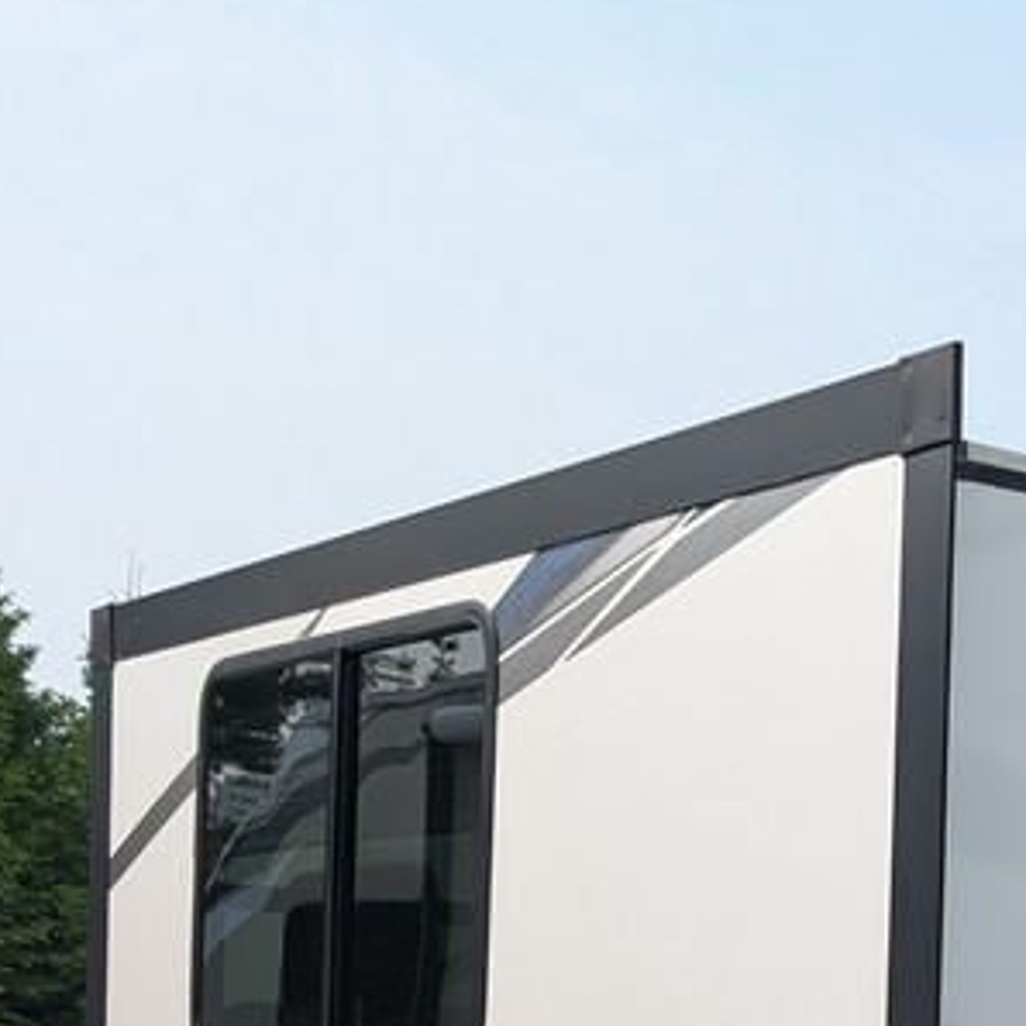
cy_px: 1215
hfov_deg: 20.0
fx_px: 2448
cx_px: 1601
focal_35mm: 73
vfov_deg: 22.0
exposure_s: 1/1185
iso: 30
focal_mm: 6.9
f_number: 1.68
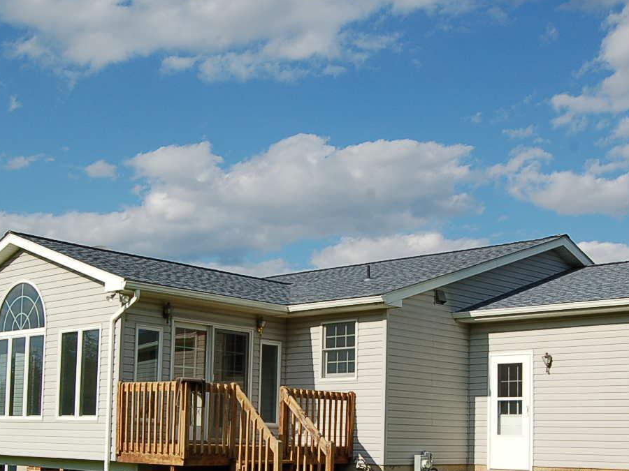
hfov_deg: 36.2
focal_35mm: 53
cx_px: 325
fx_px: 963
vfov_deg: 27.2
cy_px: 343
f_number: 10
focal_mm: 22
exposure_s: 1/400
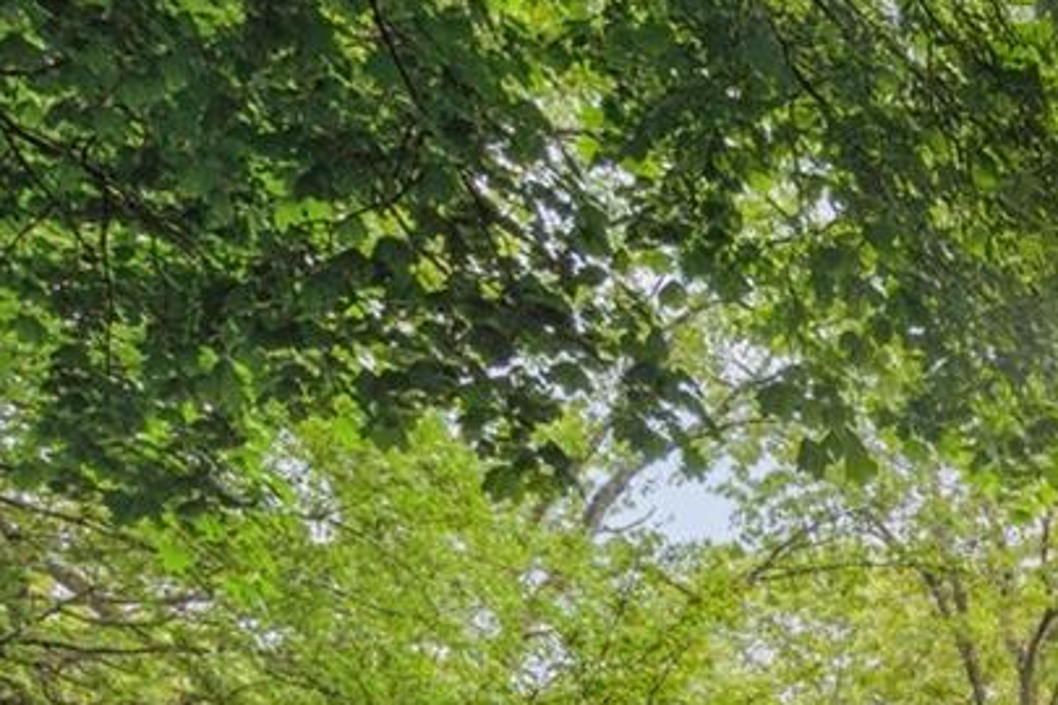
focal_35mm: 81
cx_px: 1899
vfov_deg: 14.6
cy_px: 1304
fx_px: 2380
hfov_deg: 19.1
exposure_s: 1/200
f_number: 5.6
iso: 250
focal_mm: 16
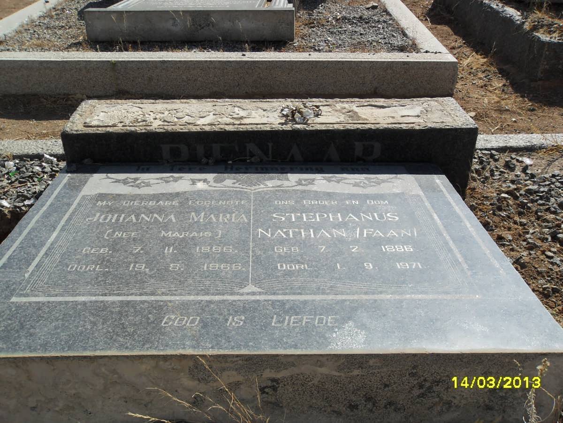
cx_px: 282
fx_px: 569
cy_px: 212
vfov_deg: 40.7
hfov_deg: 52.6
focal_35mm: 35
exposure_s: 1/250
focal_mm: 6.3
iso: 80
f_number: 8.2
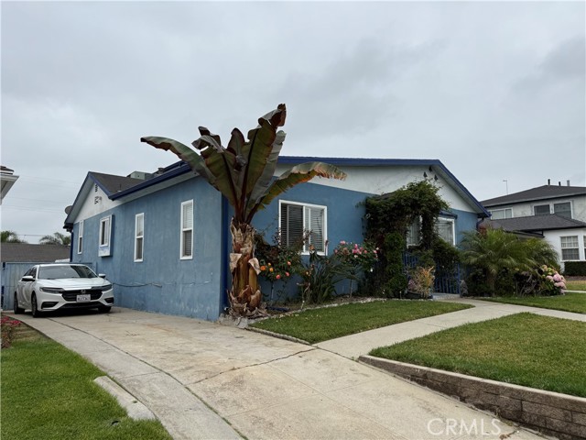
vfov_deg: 56.8
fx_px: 406
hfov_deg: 71.6
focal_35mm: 24
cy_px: 220
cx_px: 293
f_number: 1.78
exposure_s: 1/3425
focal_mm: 6.76
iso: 80
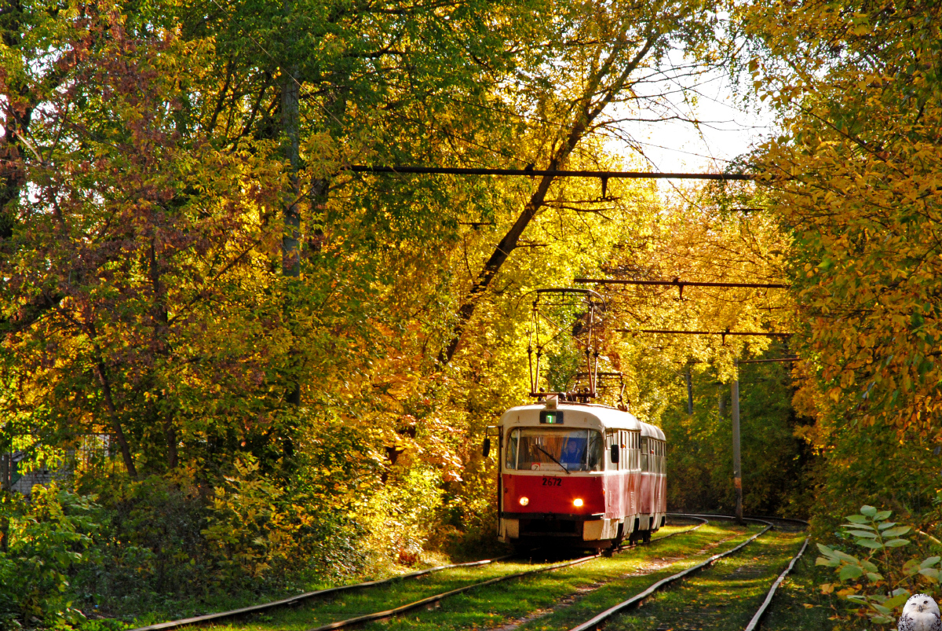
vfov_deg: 8.7
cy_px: 316
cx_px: 471
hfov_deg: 13.0
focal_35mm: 158
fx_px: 4126
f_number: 22
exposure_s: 1/30
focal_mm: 105
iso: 400
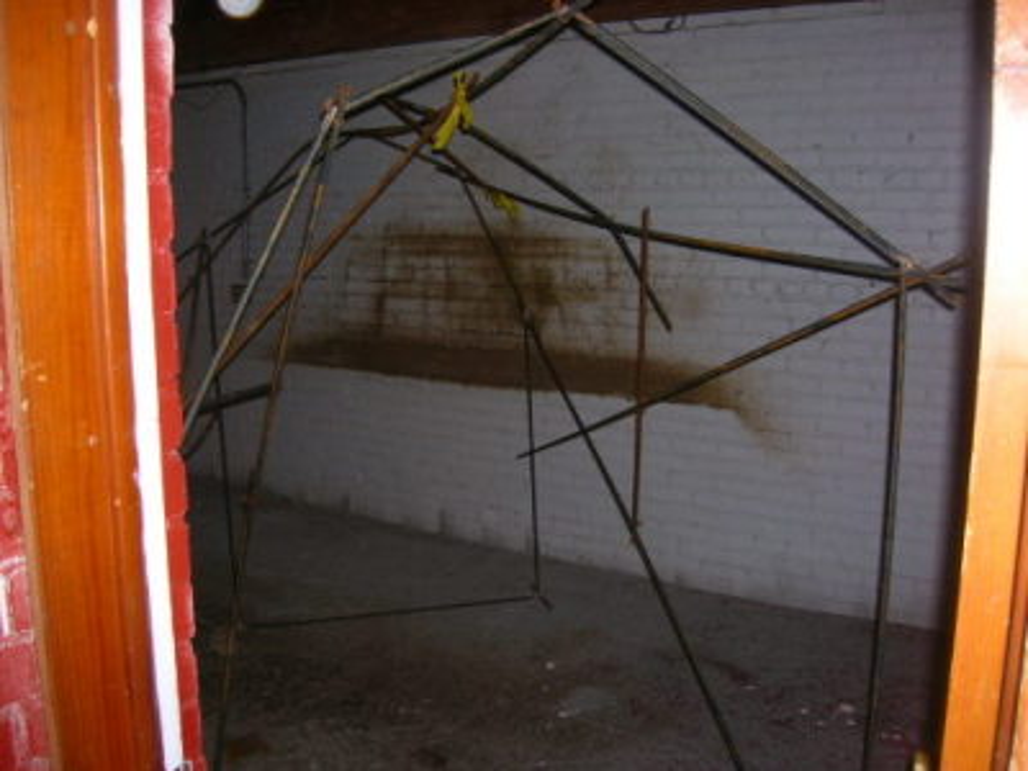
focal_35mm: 34
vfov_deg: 41.8
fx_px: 1010
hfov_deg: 54.0
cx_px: 514
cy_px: 386
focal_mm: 5.7
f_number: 2.9
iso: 78
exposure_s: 1/60.1
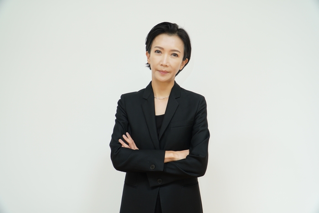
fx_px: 332
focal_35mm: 38
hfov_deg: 51.3
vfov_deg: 35.5
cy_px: 106
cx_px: 160
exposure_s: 1/50
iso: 100
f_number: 4.5
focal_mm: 25
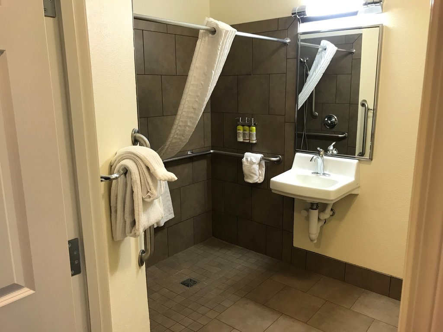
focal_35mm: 28
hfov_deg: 63.4
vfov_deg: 49.7
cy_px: 166
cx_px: 222
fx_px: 358
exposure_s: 1/24
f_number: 1.8
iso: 40
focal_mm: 3.99
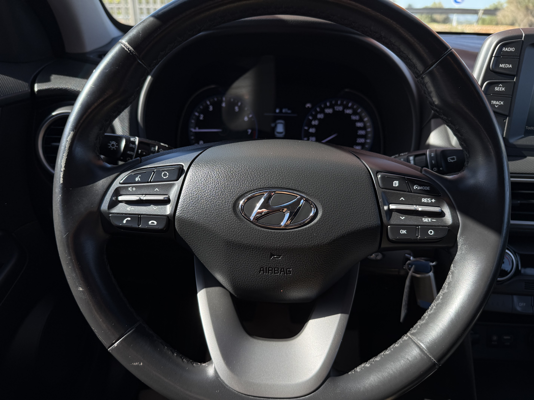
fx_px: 370
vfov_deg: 56.8
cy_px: 200
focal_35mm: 24
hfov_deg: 71.6
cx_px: 267
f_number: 1.78
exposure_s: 1/1018
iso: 80
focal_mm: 6.76
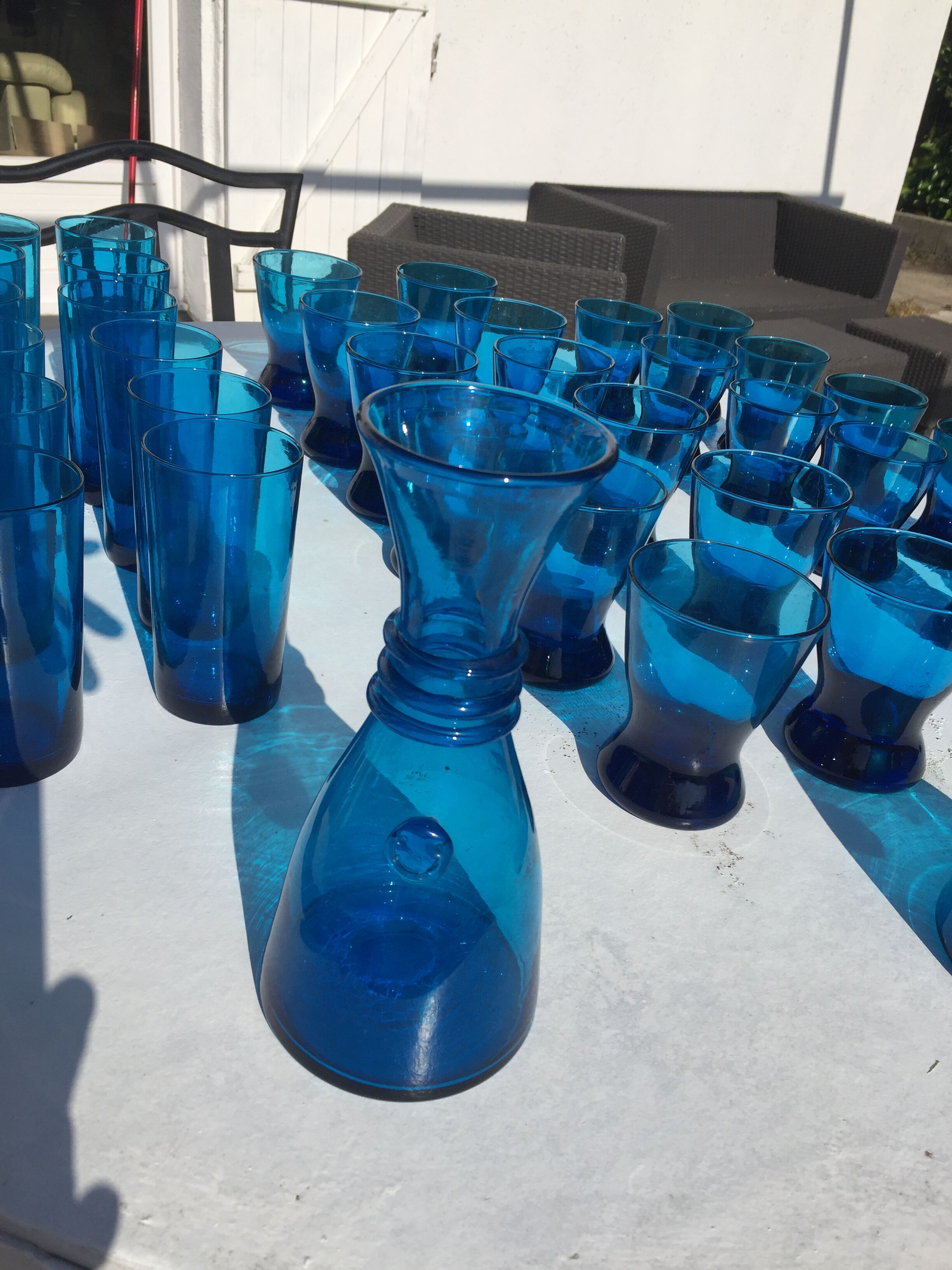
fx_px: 1063
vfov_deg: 61.7
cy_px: 635
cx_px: 476
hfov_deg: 48.2
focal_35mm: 29
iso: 32
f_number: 2.2
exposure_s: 1/3968
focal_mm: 4.15
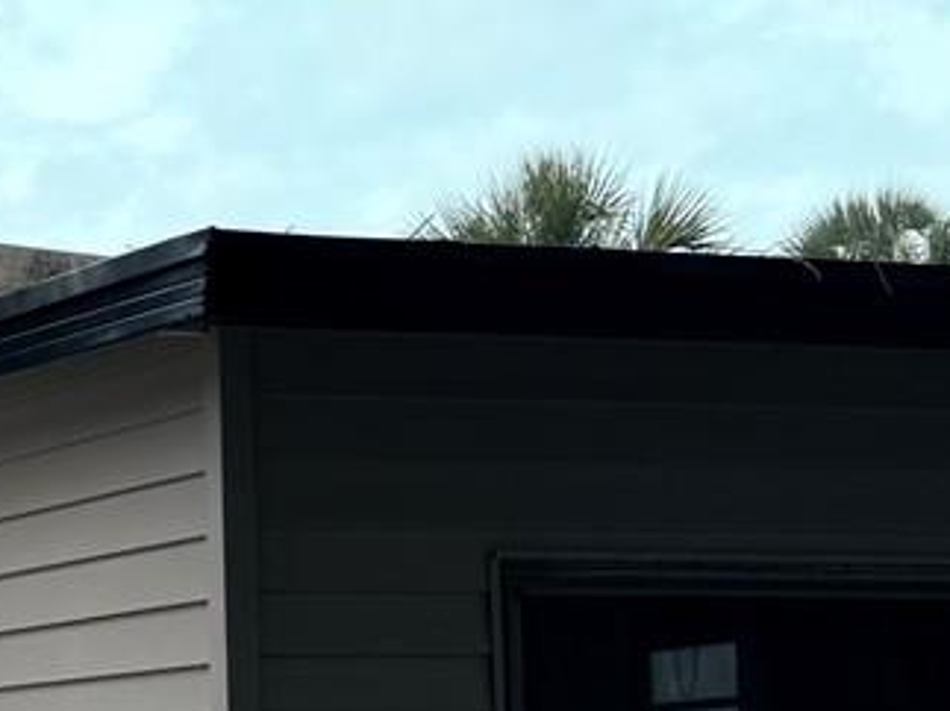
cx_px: -562
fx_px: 3265
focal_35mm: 119
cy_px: 705
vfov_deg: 12.3
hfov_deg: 15.1
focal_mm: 6.76
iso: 80
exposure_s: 1/3425
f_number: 1.78
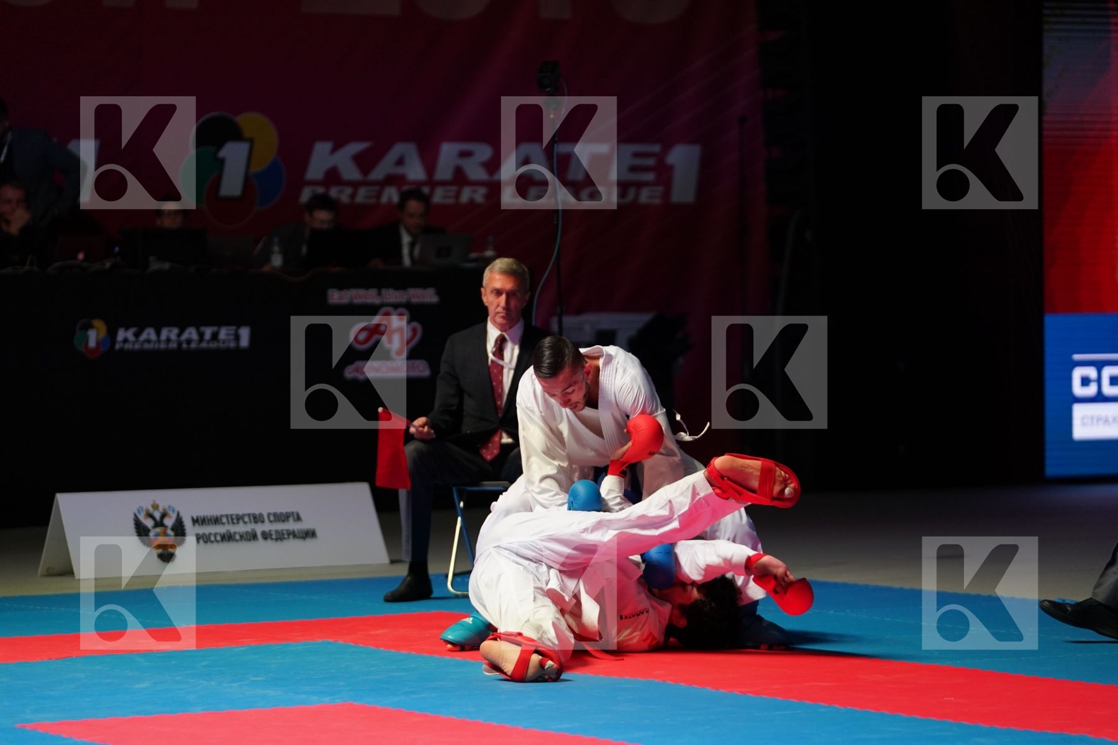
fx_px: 4192
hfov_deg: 15.2
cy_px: 372
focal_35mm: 135
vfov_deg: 10.2
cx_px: 559
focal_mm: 135
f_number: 2.8
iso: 2000
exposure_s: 1/1000
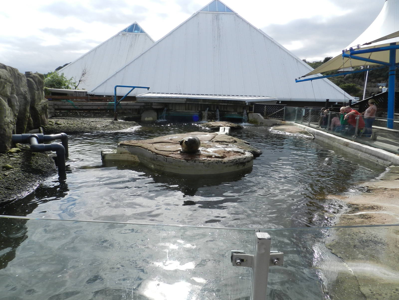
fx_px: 265
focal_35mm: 23
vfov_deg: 58.9
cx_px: 200
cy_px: 150
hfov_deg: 73.9
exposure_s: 1/800
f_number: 4.5
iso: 160
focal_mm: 4
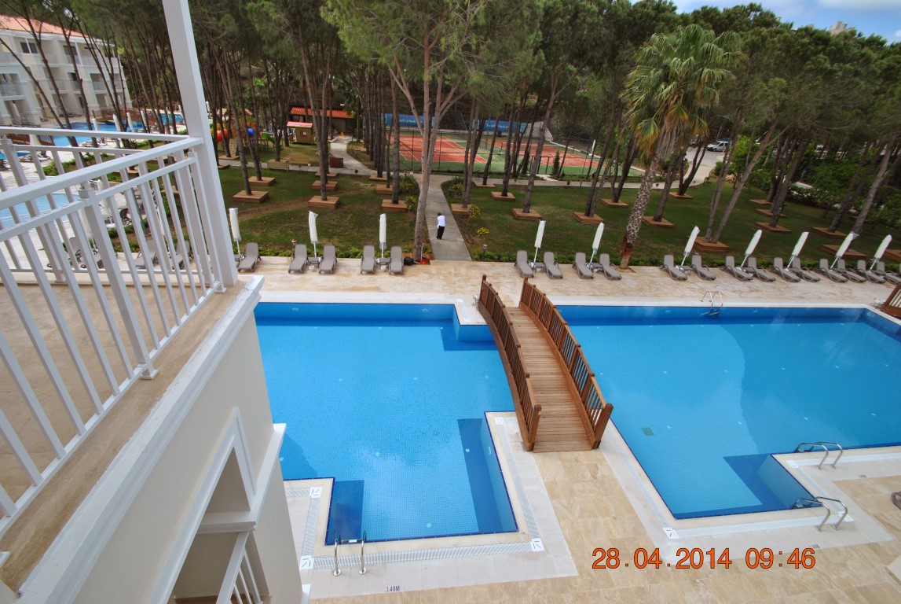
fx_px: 376
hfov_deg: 100.3
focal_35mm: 15
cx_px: 450
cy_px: 302
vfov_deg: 77.5
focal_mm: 10
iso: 100
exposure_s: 1/250
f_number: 8
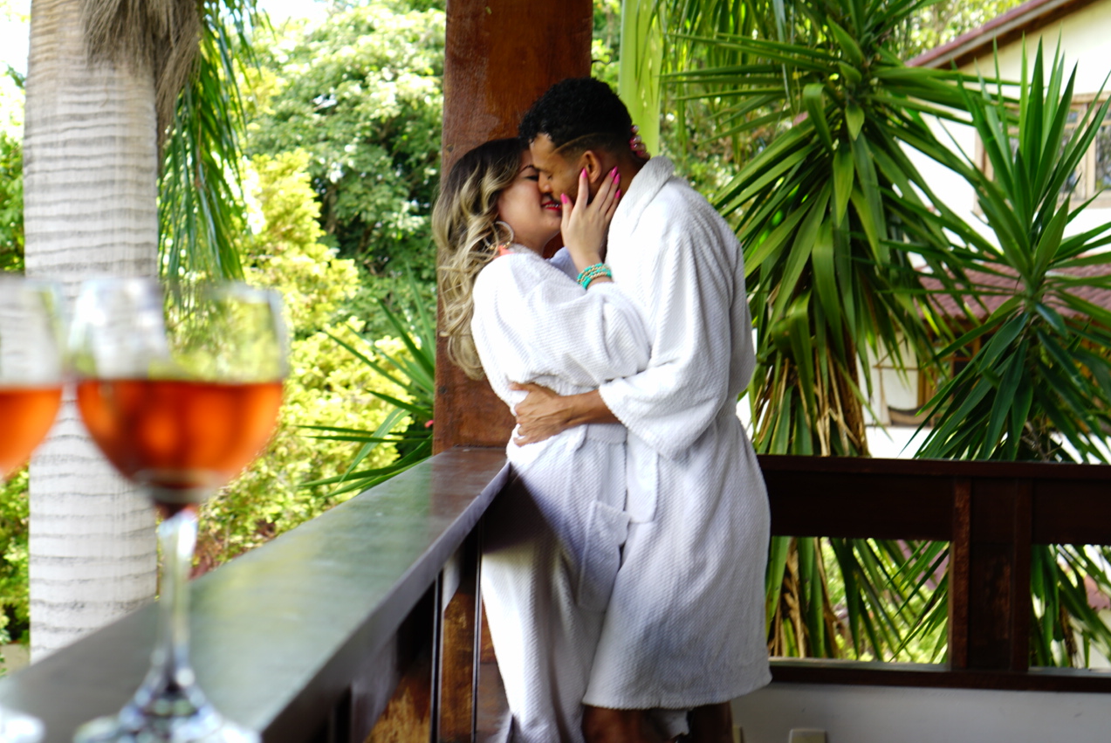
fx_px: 2038
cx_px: 440
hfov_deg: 30.4
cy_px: 347
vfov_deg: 20.6
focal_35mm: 66
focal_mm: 35
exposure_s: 1/50
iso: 64
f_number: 4
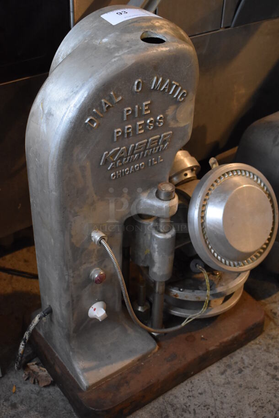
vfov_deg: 41.1
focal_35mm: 48
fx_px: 557
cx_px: 140
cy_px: 209
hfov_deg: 28.1
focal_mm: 32
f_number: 4.5
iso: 2500
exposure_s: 1/125
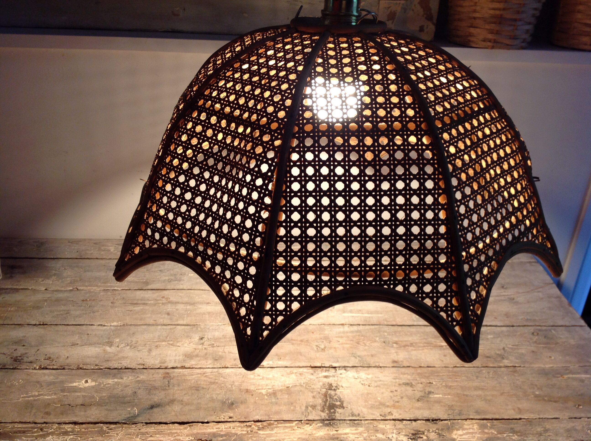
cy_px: 220
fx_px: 597
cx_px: 296
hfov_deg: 52.7
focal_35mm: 35
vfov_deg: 40.6
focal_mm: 4.28
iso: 64
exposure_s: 1/40
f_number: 2.4
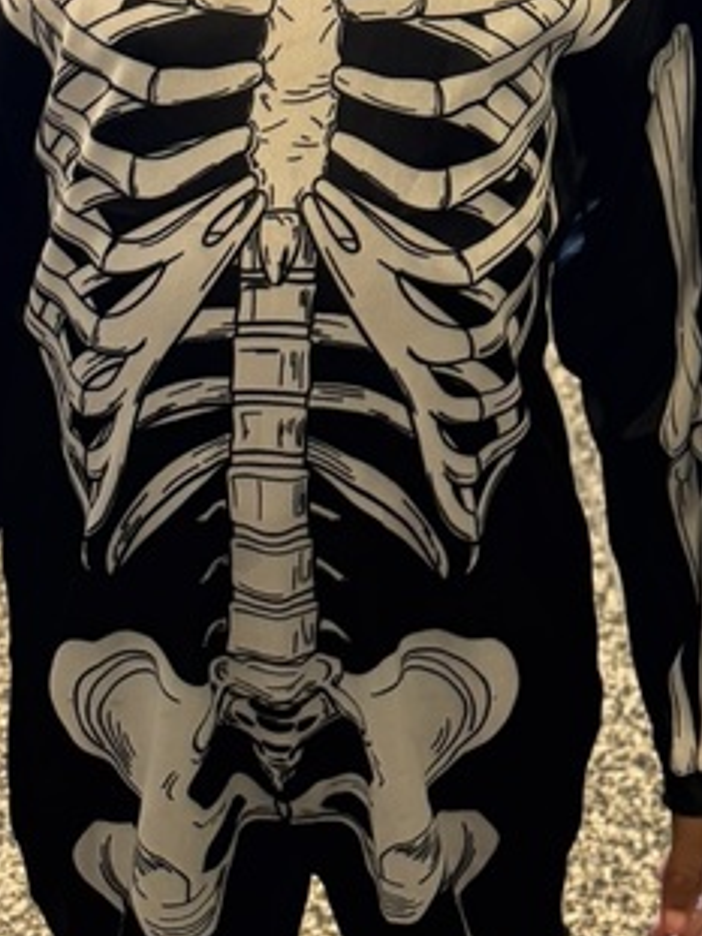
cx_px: 859
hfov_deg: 17.7
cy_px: -325
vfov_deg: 21.9
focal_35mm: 79
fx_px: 2138
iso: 200
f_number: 1.78
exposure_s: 1/60
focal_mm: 6.76
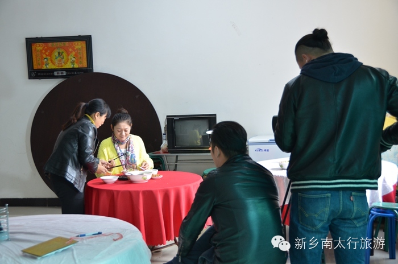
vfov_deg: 28.0
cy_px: 132
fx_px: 530
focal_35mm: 48
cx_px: 199
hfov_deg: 41.2
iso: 720
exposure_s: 1/60
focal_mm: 32
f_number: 4.2
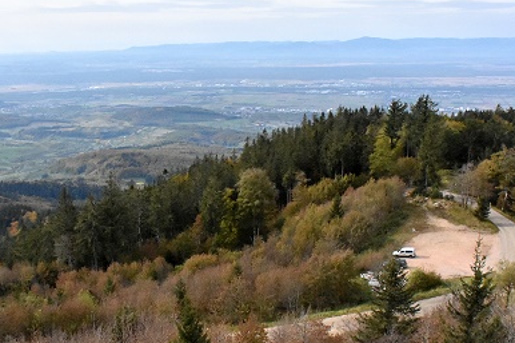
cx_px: 248
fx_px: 601
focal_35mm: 42
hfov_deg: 46.4
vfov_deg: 31.8
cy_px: 198
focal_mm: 18
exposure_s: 1/8000
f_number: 10
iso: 4500
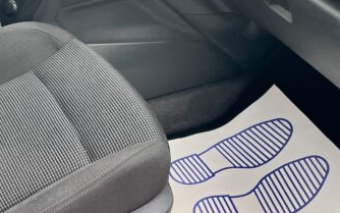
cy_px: 23
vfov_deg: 19.4
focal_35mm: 66
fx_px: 612
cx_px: 118
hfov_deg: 30.9
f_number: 1.6
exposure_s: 1/136
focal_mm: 4.2
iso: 32
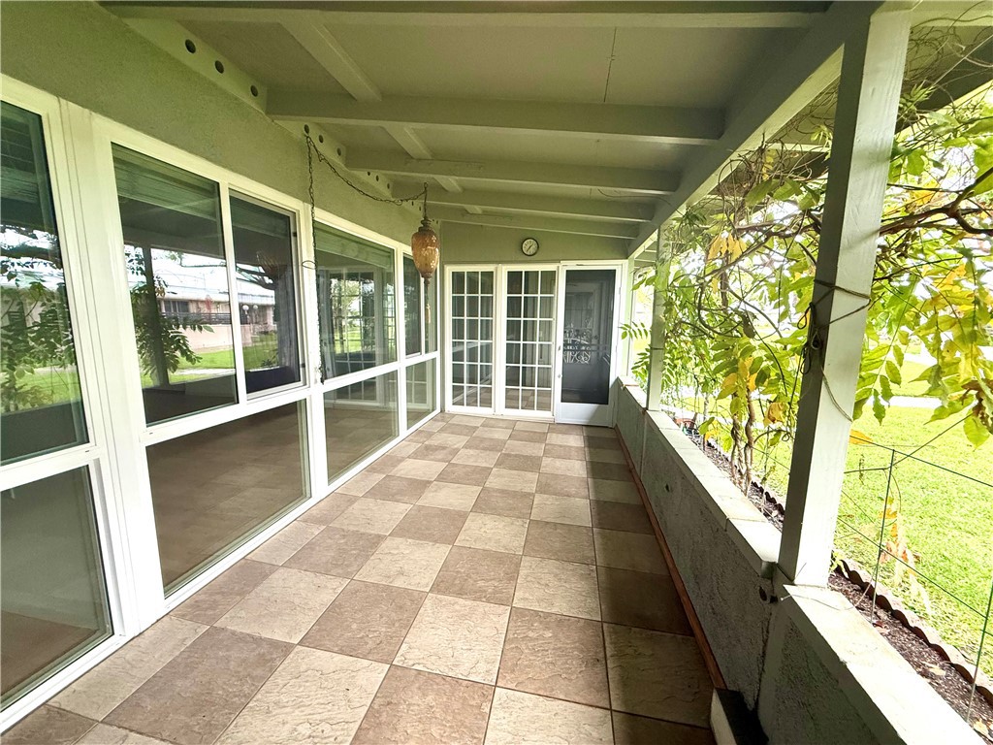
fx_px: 402
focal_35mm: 14
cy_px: 372
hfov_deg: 102.1
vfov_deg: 85.7
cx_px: 496
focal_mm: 2.22
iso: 320
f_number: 2.2
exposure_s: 1/79
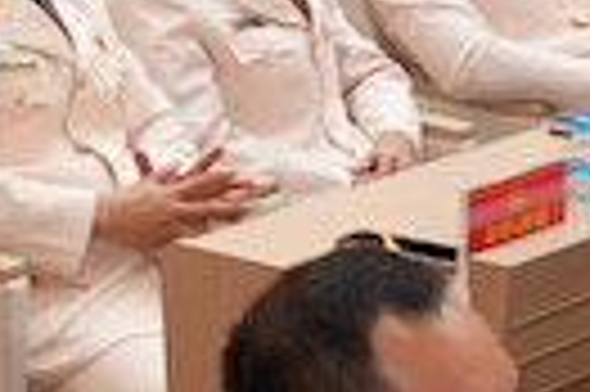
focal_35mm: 189
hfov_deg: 9.9
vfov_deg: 7.0
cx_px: -698
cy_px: -421
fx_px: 3094
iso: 1600
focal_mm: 31
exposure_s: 1/100
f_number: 3.5
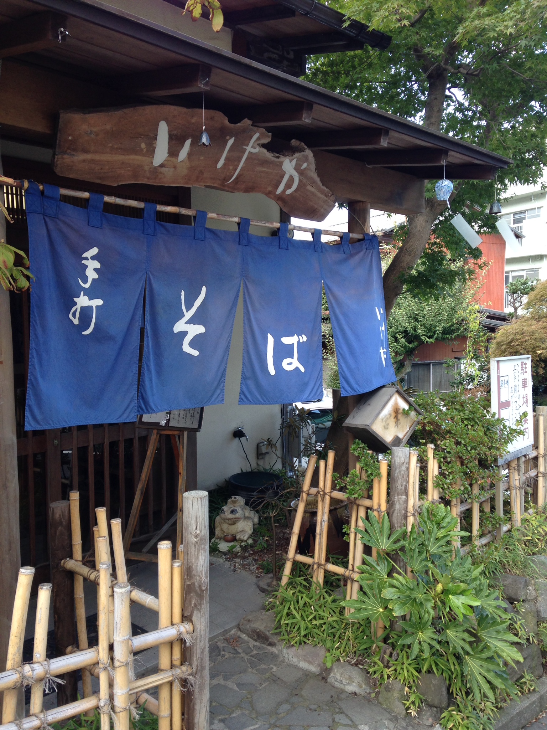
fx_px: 695
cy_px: 365
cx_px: 274
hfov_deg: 42.9
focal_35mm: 33
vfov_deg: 55.4
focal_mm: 4.12
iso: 50
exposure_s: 1/120
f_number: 2.4
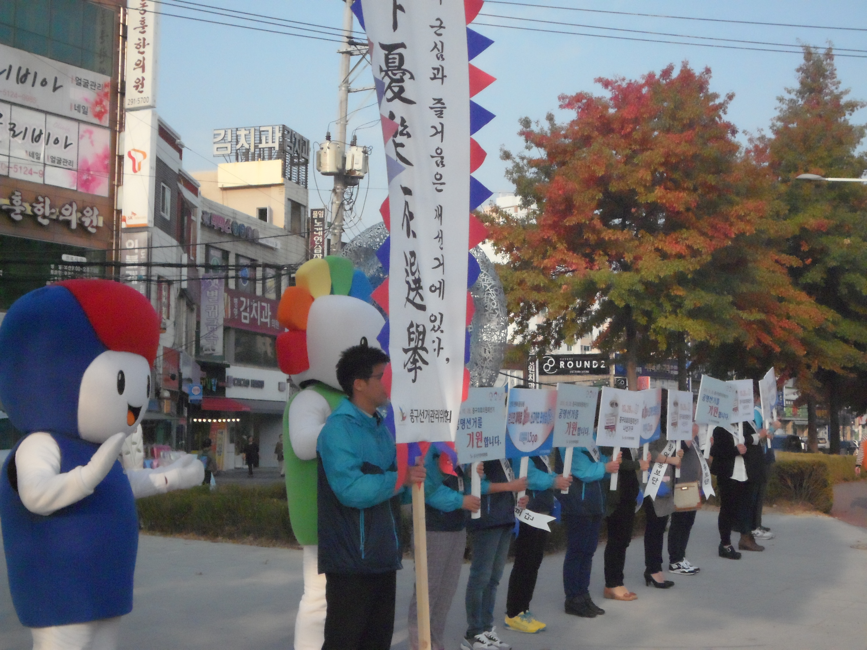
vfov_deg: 28.0
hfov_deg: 36.8
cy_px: 325
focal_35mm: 52
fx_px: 1302
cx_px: 434
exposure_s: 1/350
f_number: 12.6
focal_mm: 9.3
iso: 800
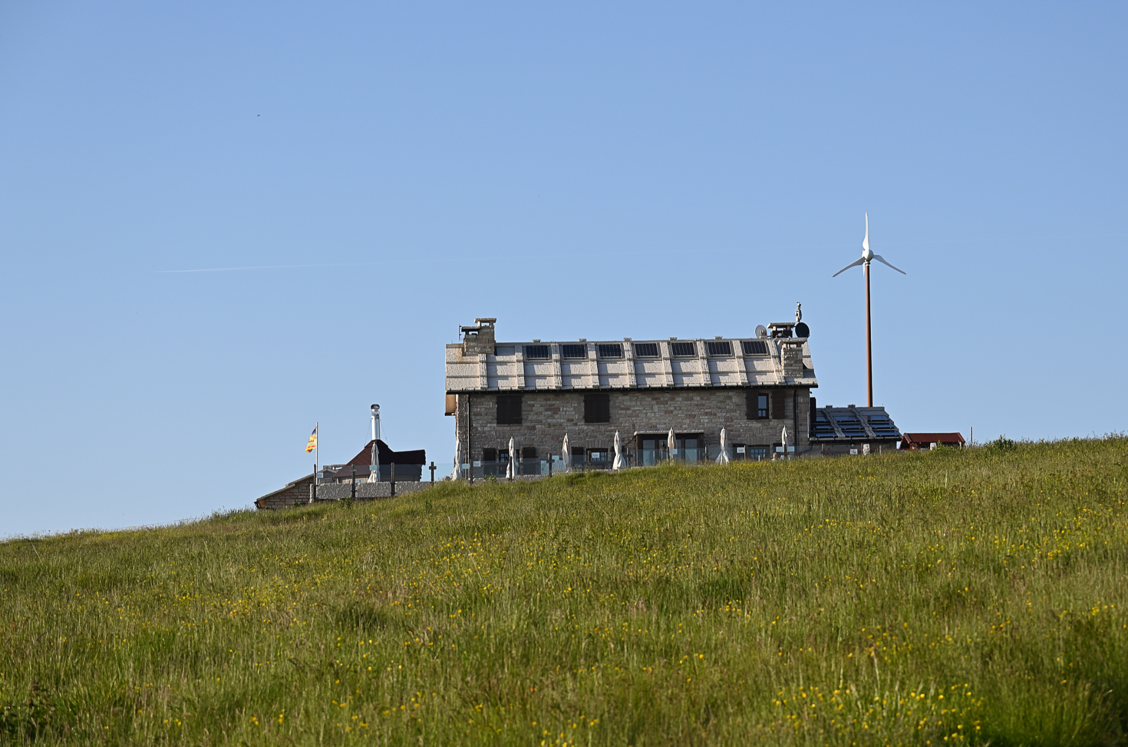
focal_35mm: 104
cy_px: 374
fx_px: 3236
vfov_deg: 13.2
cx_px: 564
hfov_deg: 19.8
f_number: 6.3
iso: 100
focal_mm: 69
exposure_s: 1/500
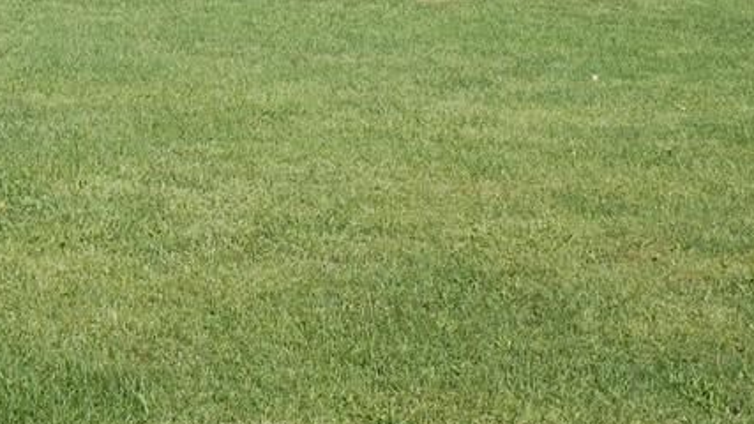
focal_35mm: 94
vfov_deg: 12.6
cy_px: -88
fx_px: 1879
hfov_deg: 22.6
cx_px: 232
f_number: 8
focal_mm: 18
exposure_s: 1/400
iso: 200
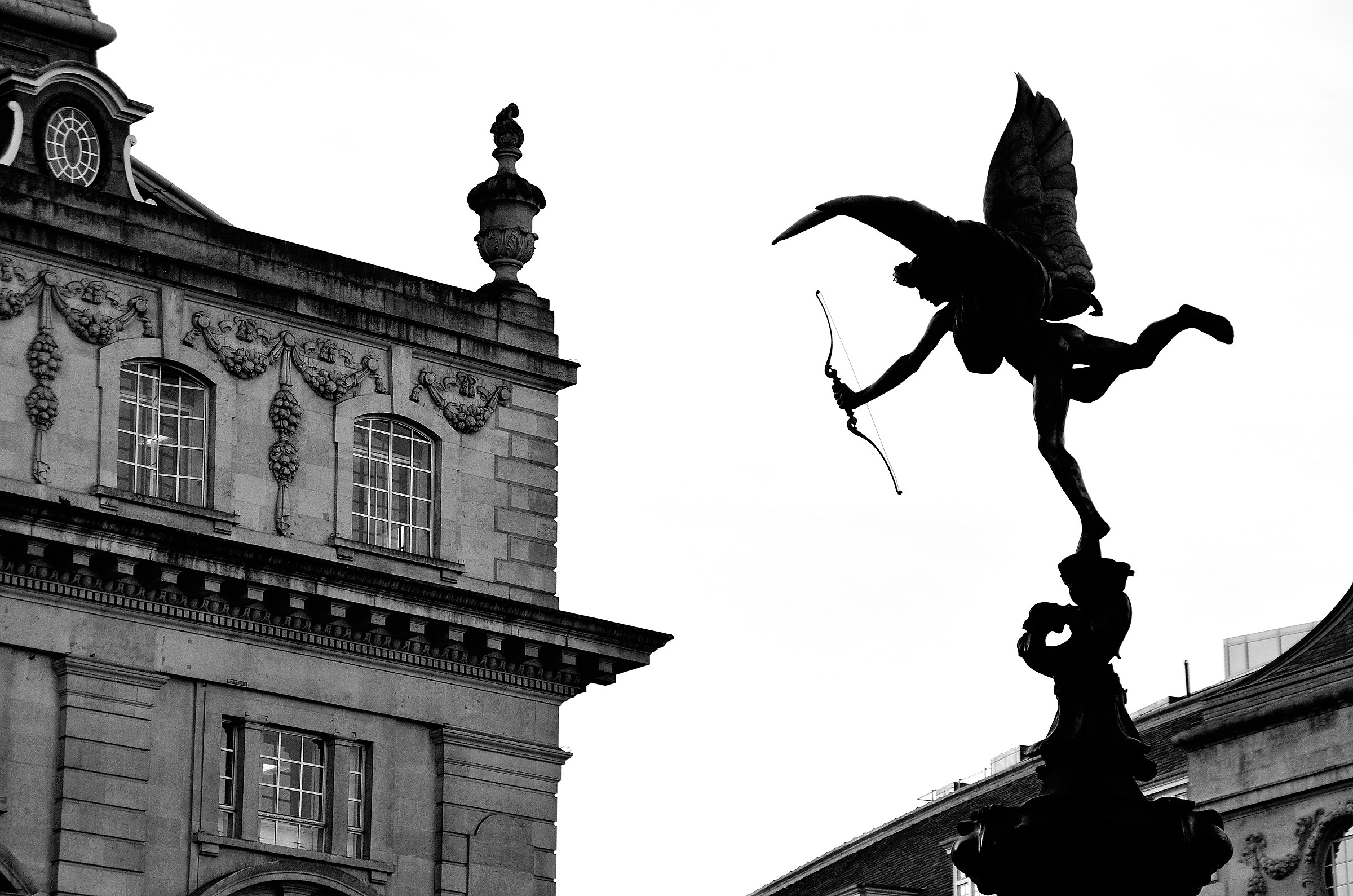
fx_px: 5175
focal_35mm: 138
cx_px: 676
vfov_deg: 9.9
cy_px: 448
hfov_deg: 14.9
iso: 100
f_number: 7.1
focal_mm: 92
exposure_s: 1/250
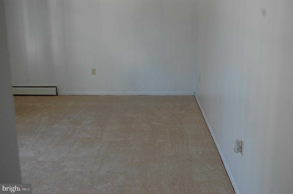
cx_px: 146
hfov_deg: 45.0
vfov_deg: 30.8
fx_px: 354
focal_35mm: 44
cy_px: 97
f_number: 4.8
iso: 400
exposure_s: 1/100
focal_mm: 29
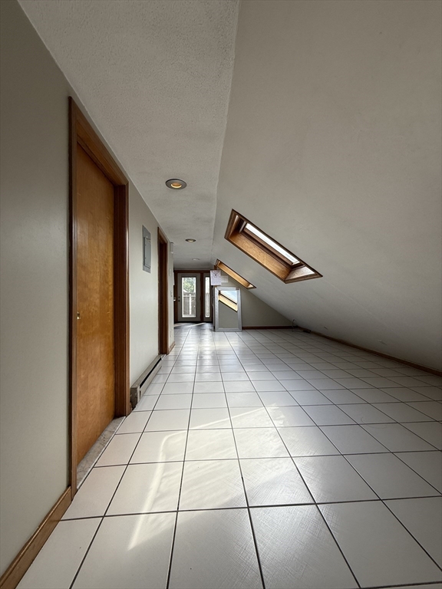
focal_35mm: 14
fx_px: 238
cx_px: 221
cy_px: 294
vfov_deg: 102.1
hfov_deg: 85.7
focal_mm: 2.22
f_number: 2.2
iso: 64
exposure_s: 1/365
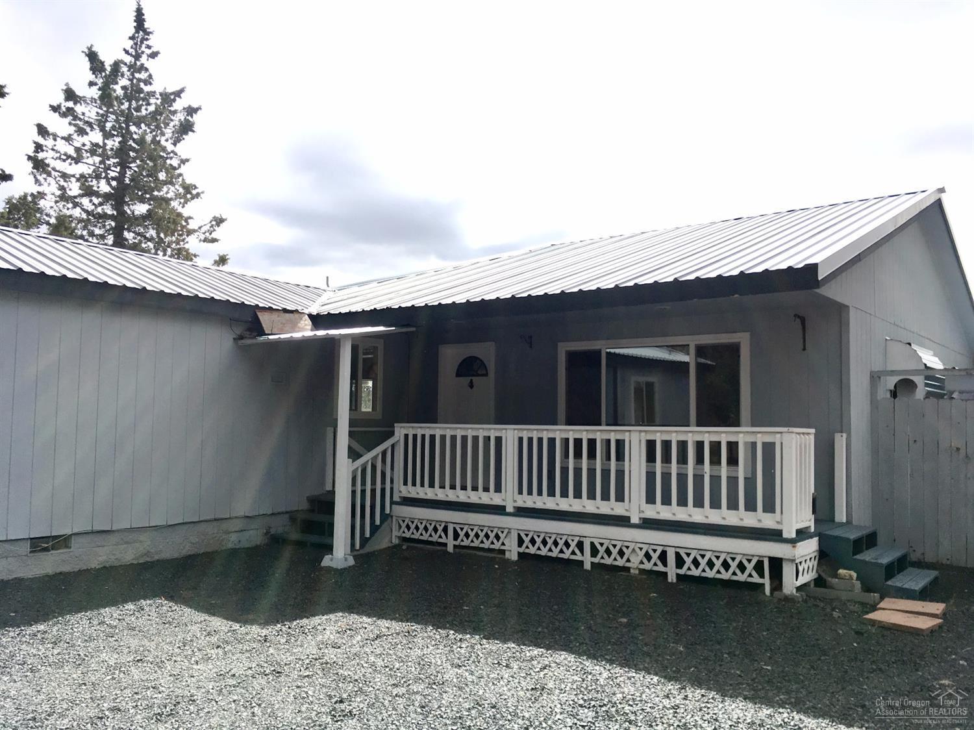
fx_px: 816
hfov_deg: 61.7
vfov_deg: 48.2
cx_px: 487
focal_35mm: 29
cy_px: 365
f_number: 2.2
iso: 25
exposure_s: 1/962
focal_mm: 4.15
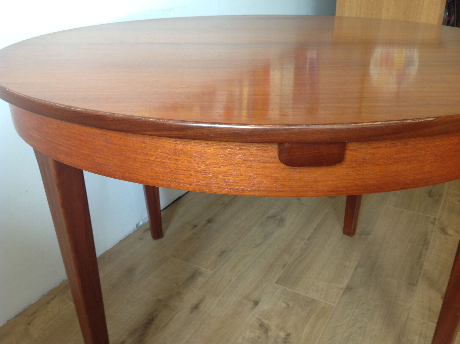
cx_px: 230
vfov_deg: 40.6
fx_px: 464
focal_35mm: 35
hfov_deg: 52.7
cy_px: 172
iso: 64
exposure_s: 1/15
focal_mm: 4.28
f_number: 2.4
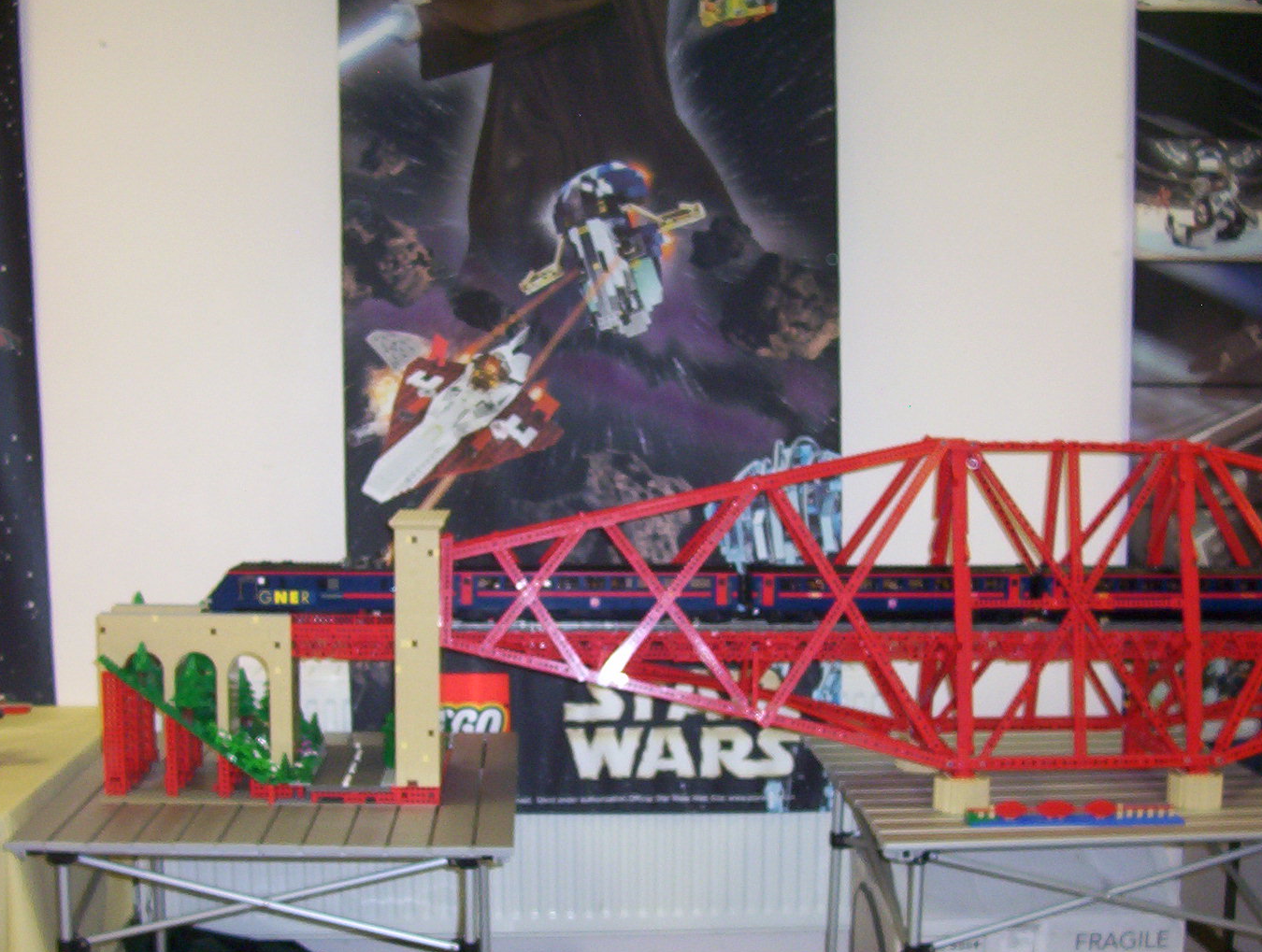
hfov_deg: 36.7
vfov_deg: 28.1
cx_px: 643
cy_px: 566
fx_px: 1900
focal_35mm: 52
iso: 140
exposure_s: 1/60
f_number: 2.73
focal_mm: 5.77
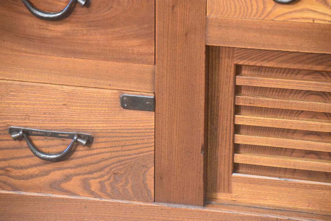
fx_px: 2138
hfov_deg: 8.9
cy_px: 110
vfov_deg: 5.9
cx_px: 166
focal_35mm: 232
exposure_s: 1/125
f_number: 6
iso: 12800
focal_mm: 155
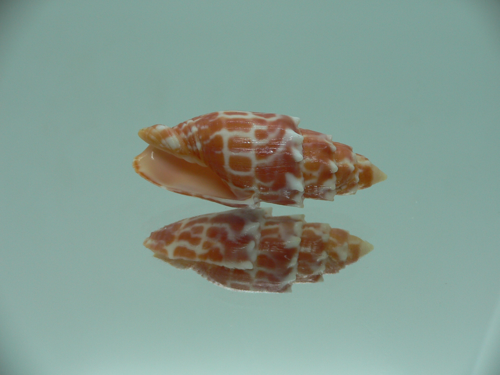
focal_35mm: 35
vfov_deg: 40.7
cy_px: 188
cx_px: 250
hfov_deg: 52.6
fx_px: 506
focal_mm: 4.6
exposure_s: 1/80
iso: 80
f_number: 2.8
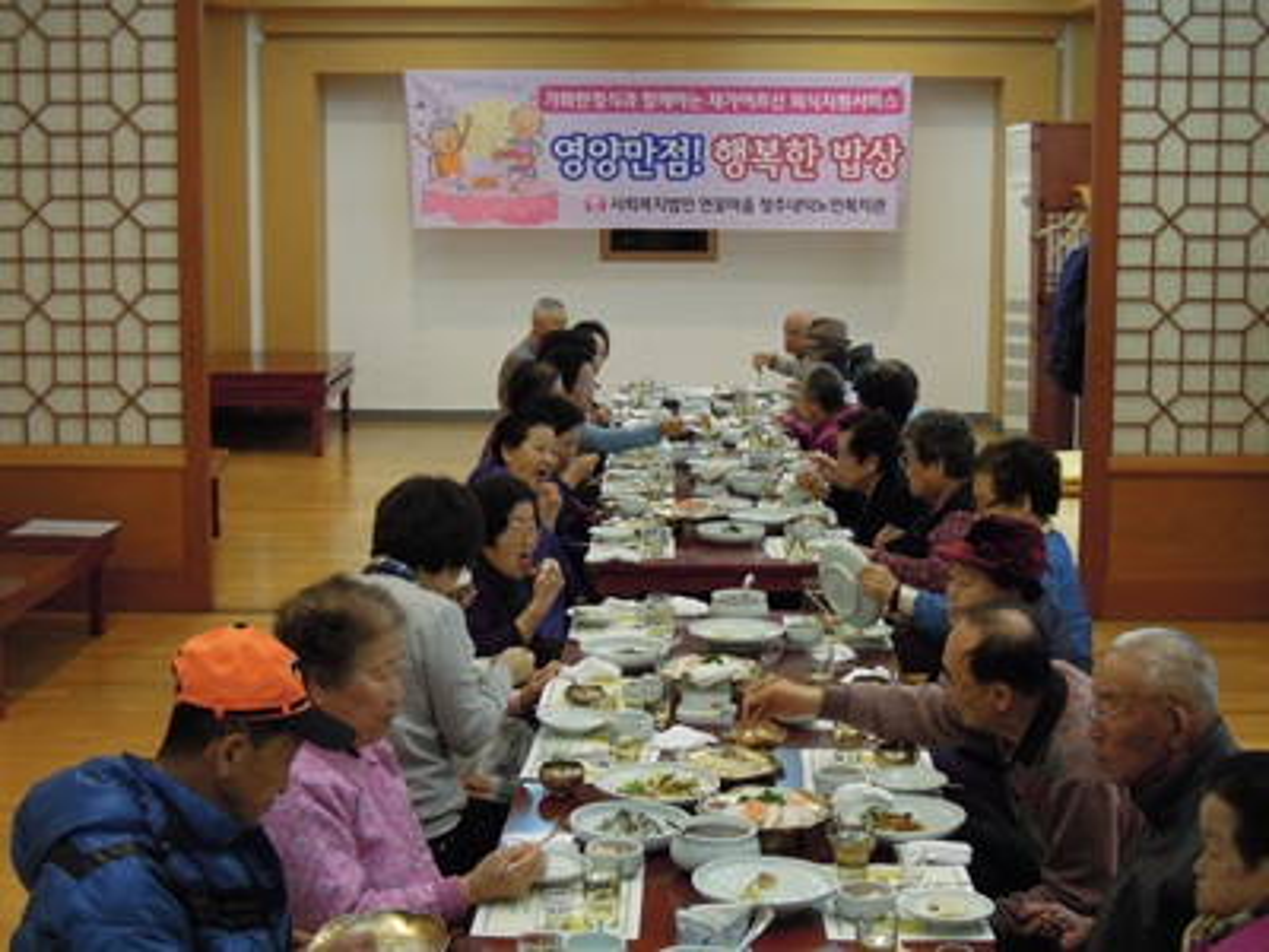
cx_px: 634
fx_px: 2273
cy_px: 476
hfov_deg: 31.2
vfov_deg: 23.7
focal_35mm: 62
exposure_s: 1/25
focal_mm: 11.1
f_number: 4.2
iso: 500
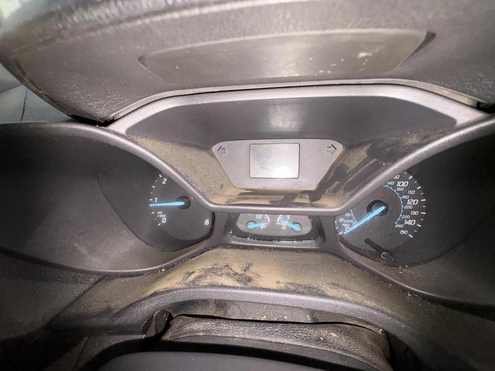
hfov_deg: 102.1
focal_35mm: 14
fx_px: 200
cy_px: 186
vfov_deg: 85.7
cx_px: 248
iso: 50
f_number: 2.2
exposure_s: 1/114
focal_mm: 2.22
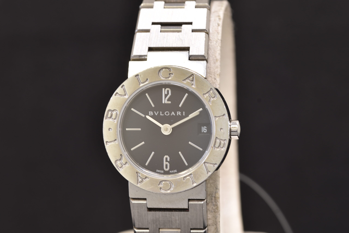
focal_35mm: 135
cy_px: 116
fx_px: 1310
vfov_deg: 10.2
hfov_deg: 15.2
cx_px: 174
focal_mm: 90
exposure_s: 1/2
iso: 100
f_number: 11
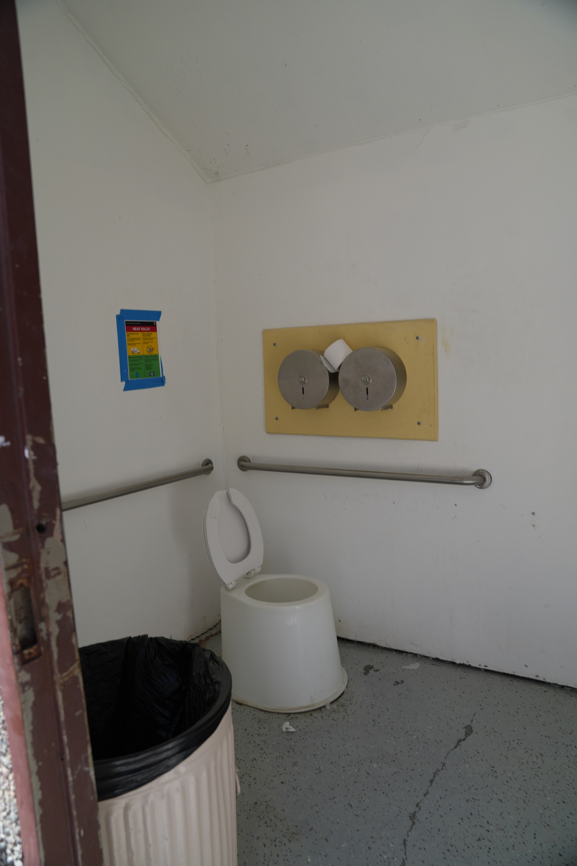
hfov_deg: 51.3
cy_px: 433
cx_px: 288
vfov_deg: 71.5
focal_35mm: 25
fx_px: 601
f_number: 4
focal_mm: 25
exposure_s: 1/160
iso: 125
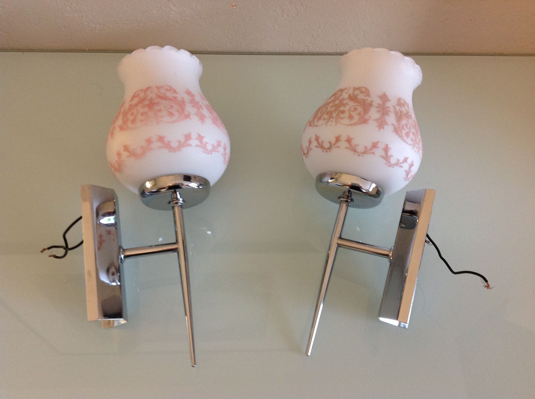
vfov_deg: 40.6
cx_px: 268
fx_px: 540
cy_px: 200
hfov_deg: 52.7
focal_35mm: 35
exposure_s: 1/17
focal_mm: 4.28
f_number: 2.4
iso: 125
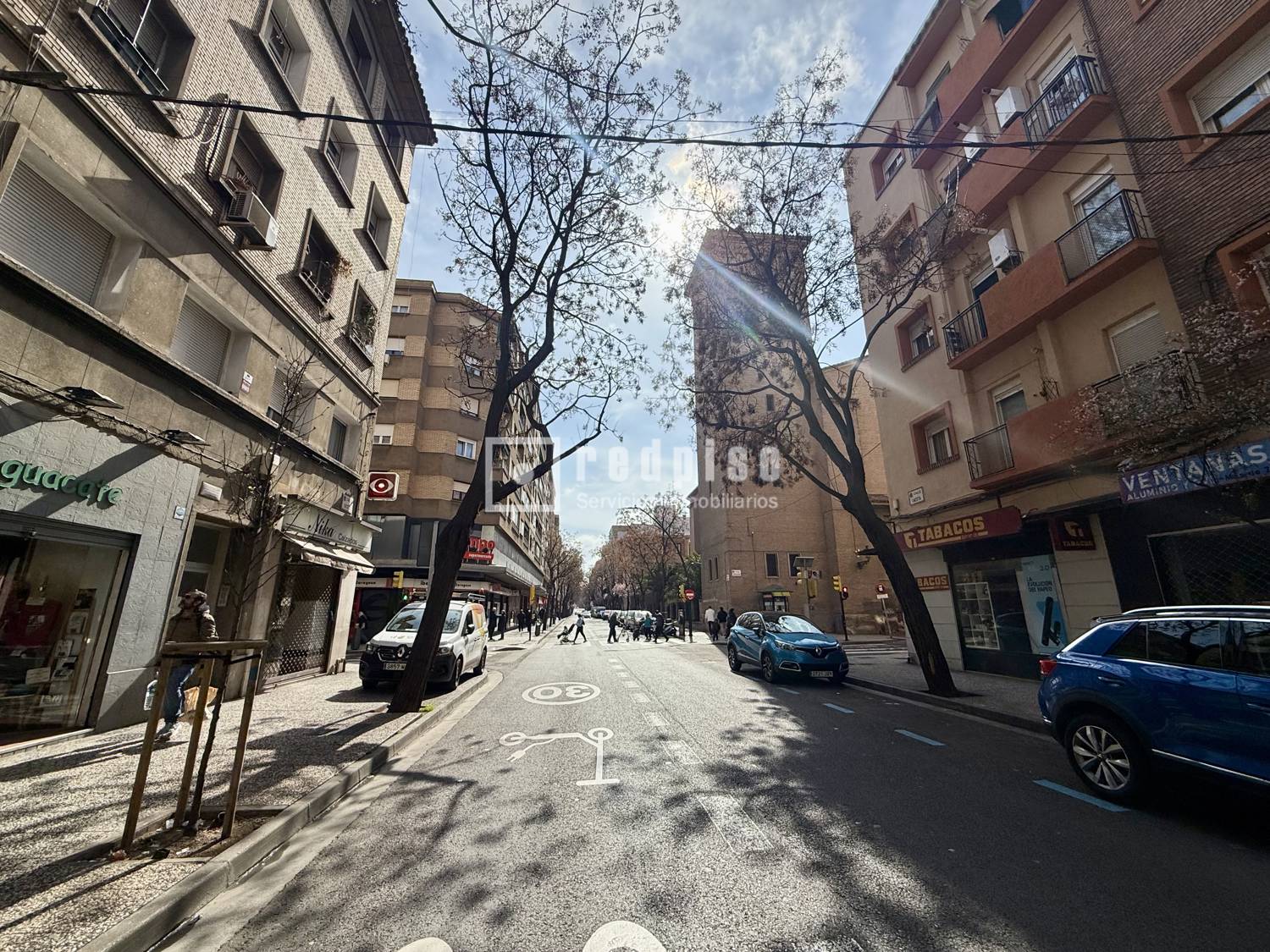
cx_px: 635
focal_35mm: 14
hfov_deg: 102.1
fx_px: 514
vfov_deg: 85.7
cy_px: 476
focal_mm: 2.22
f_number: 2.2
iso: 50
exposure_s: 1/3891
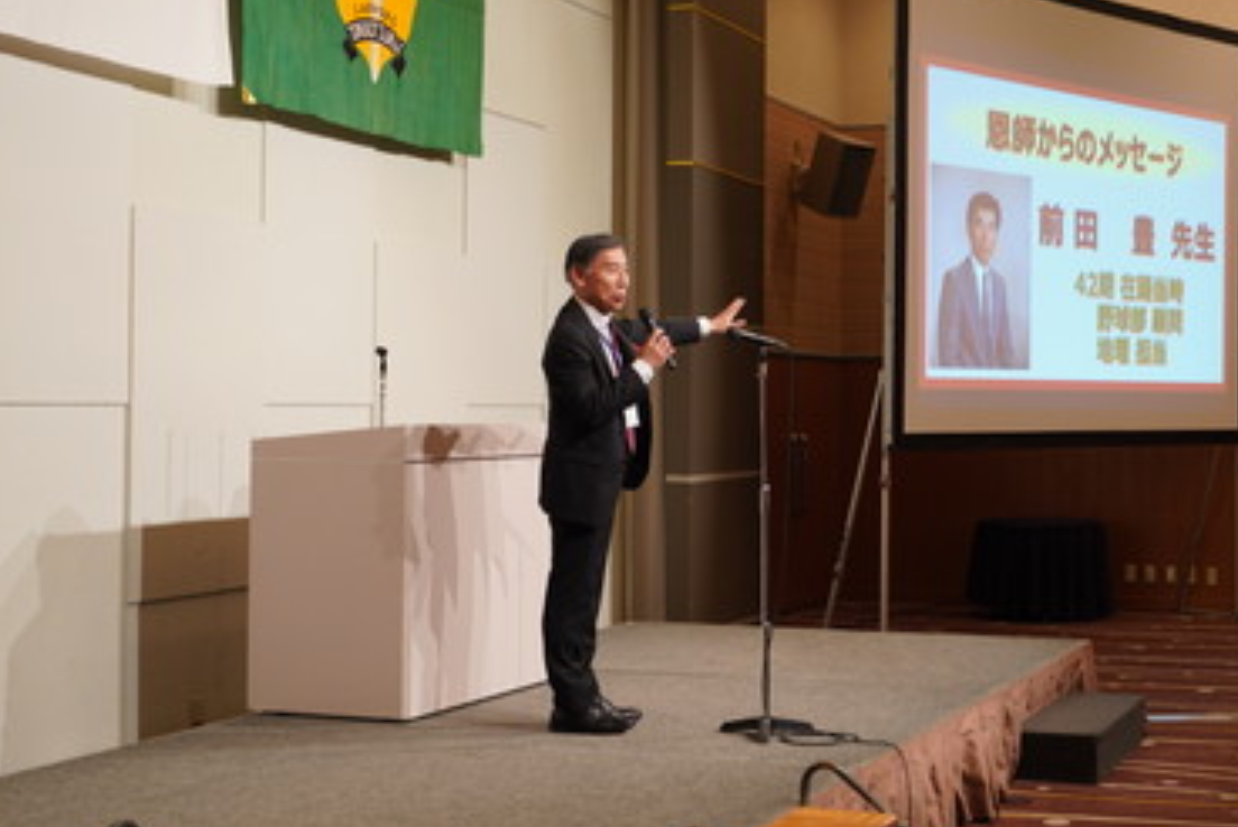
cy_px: 356
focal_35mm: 57
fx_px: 1962
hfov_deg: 34.6
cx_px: 868
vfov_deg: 23.8
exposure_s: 1/40
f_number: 5.6
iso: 800
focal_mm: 35
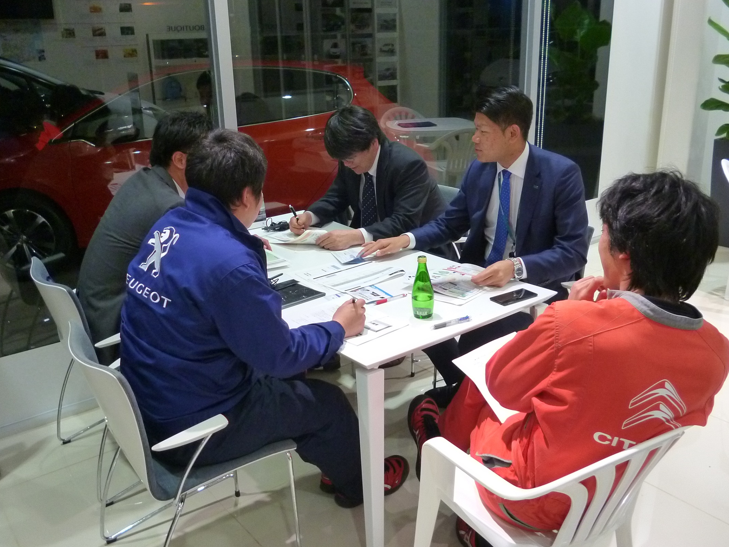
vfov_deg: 44.2
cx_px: 360
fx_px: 674
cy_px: 271
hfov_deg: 56.8
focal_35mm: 32
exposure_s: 1/30
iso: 400
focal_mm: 5
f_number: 3.1
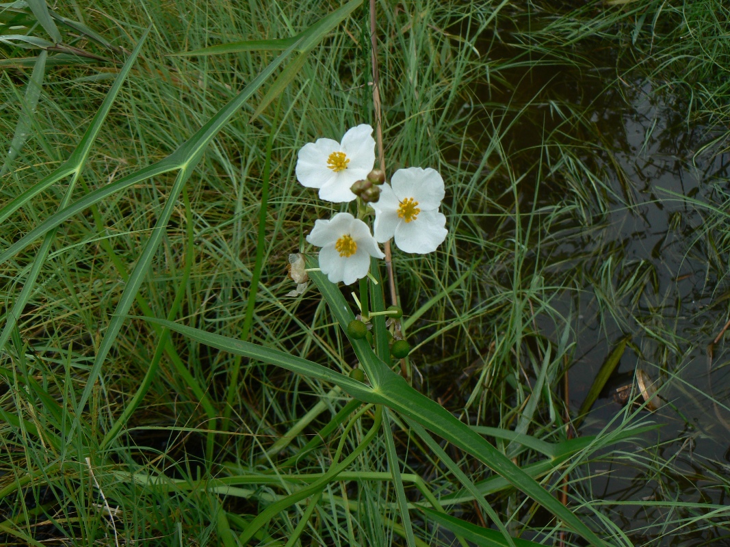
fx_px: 759
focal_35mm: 36
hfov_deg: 51.4
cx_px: 365
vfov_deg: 39.6
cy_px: 274
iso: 80
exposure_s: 1/320
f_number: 5.6
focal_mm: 6
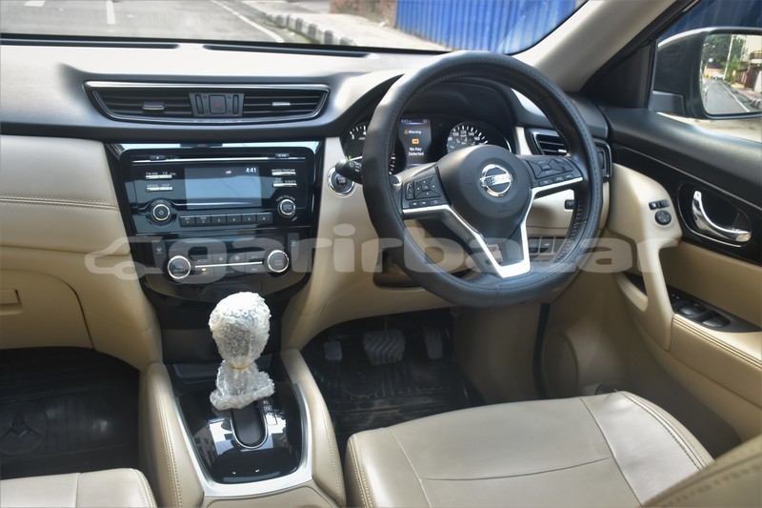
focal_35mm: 34
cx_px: 381
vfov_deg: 38.3
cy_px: 254
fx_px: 730
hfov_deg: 55.1
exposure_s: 1/15
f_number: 6.3
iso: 450
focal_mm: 23
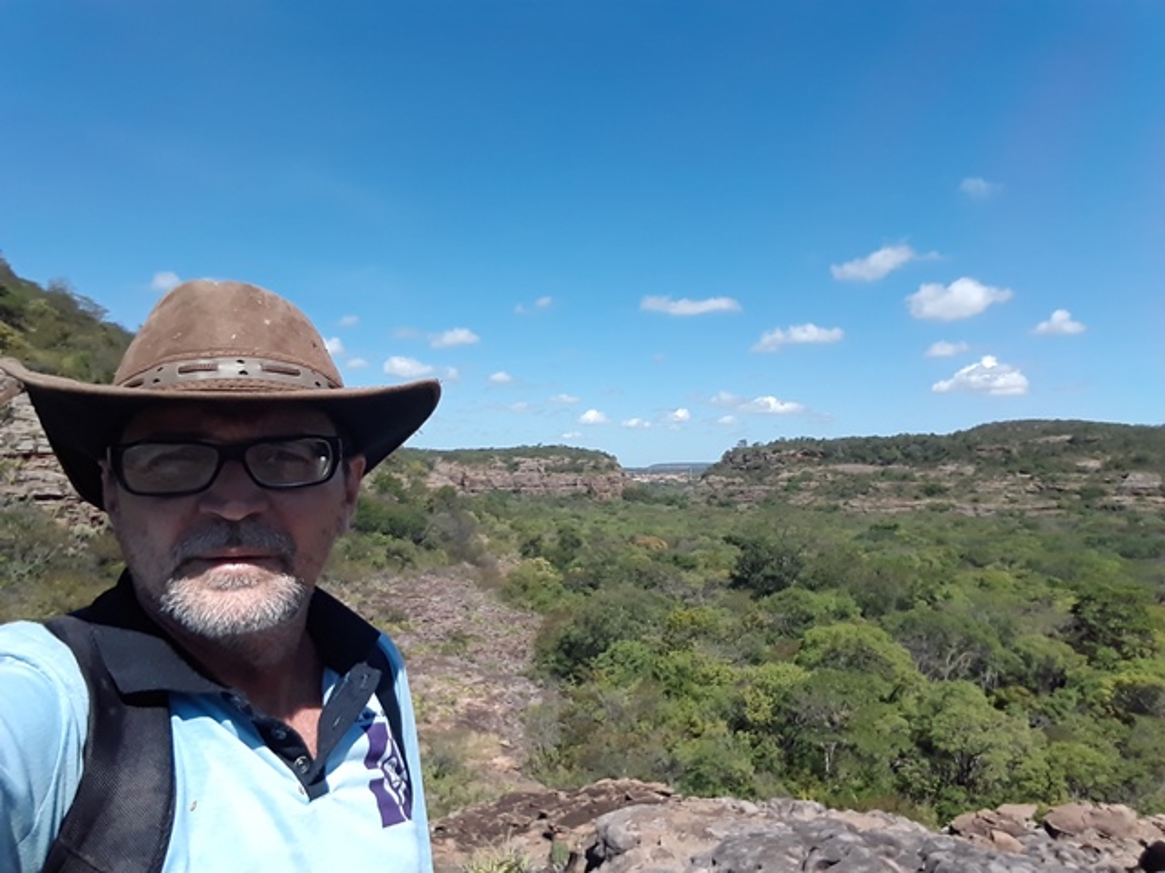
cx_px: 582
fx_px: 774
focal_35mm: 23
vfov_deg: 58.9
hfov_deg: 73.9
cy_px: 436
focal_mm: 1.95
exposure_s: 1/956
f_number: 2.2
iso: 40
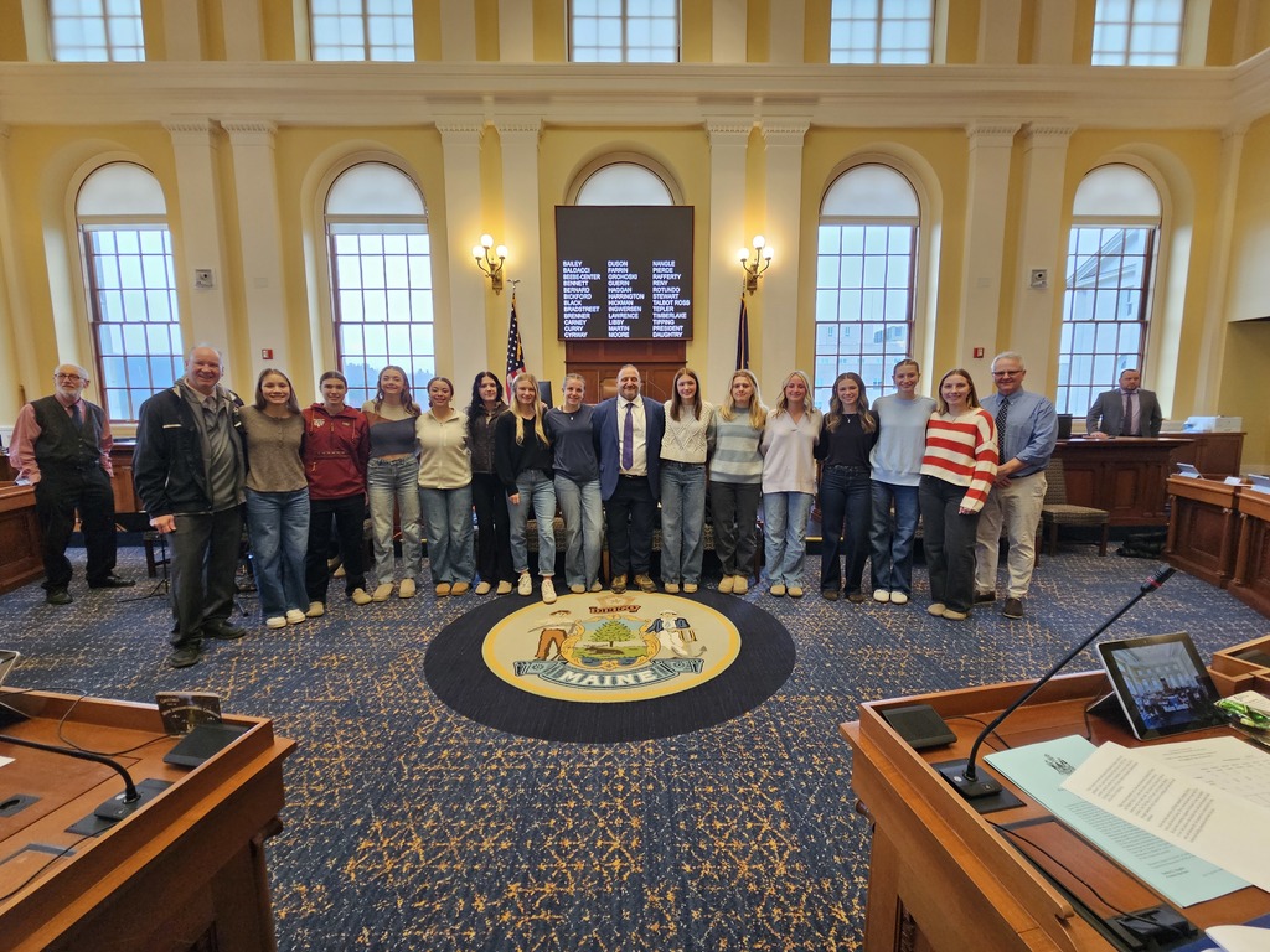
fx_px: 477
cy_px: 476
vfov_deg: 89.9
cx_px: 635
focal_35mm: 13
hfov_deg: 106.2
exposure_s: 1/60
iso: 200
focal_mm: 2.2
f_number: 2.2
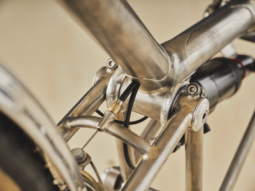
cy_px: 96
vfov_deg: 20.7
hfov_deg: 27.4
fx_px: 523
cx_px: 128
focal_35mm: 71
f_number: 8
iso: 200
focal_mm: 90
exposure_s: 1/125
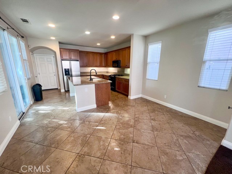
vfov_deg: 89.9
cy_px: 87
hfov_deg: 106.2
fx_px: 87
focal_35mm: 13
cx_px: 116
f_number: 1.8
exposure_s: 1/60
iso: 200
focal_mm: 1.57
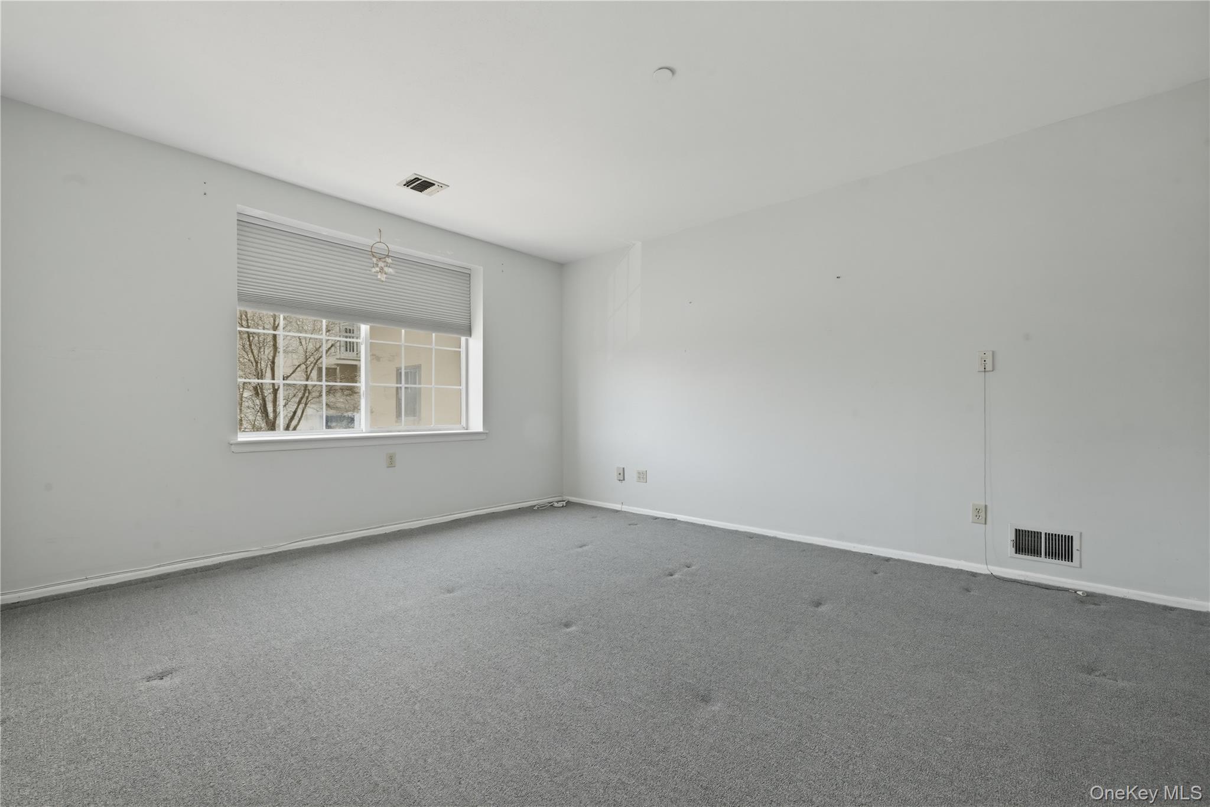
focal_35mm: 15
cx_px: 605
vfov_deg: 77.3
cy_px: 404
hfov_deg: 100.4
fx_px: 504
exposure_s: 1/4
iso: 100
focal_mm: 15
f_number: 11
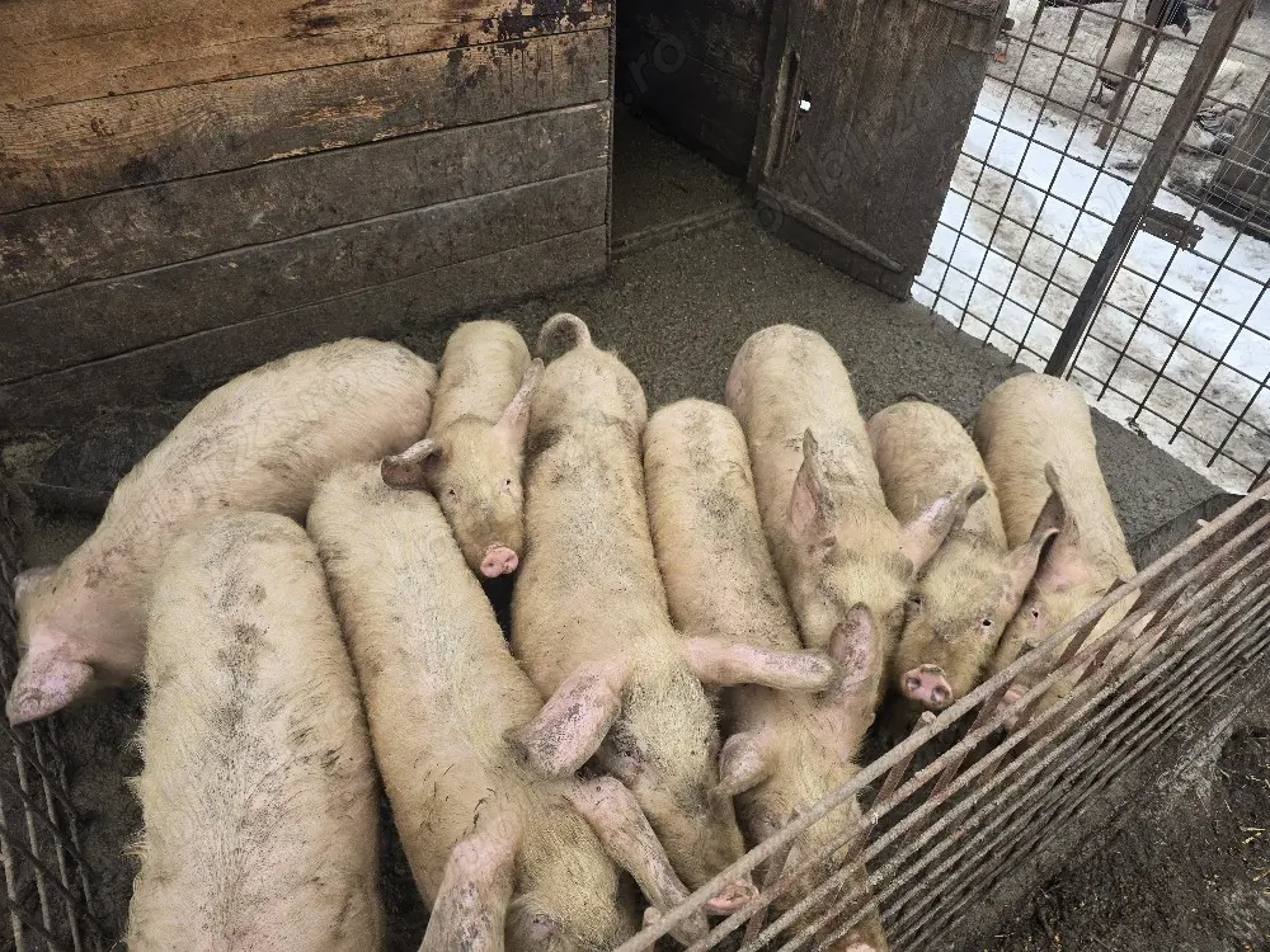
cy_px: 476
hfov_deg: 73.9
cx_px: 635
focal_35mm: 23
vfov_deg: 58.9
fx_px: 844
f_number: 1.7
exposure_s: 1/182
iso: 12
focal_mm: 6.3
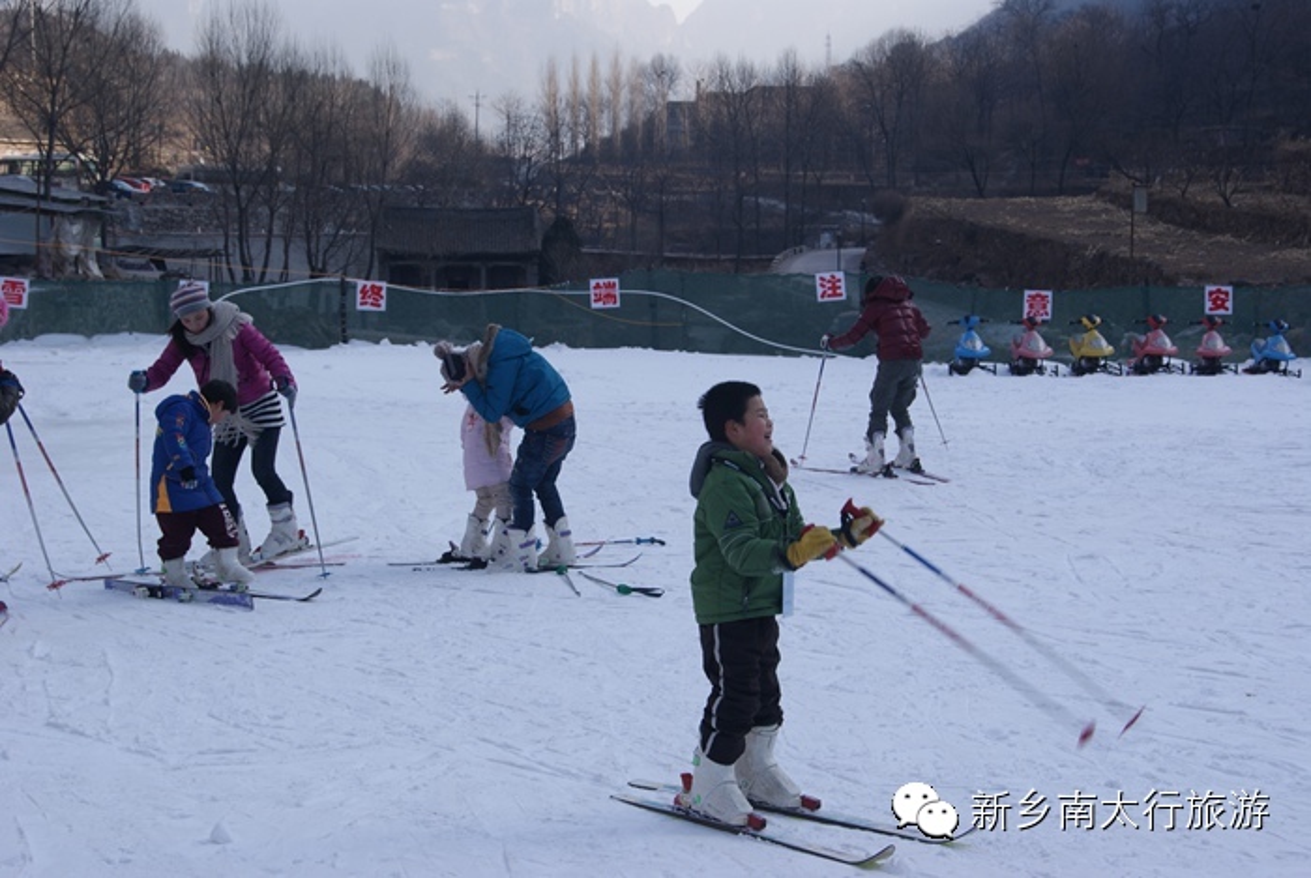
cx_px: 656
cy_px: 439
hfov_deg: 29.8
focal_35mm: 68
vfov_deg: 20.2
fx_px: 2462
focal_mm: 45
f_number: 9
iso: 100
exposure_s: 1/100
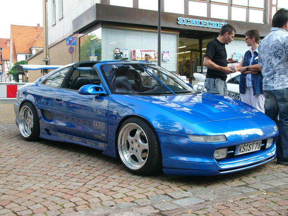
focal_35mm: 46
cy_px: 108
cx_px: 144
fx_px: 383
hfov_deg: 41.2
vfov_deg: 31.5
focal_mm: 7.7
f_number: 2.8
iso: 75
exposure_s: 1/60
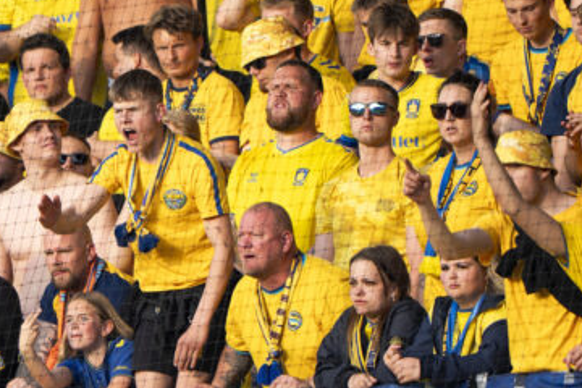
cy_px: 140
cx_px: 160
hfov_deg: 1.8
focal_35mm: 1139
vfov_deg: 1.2
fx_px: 18412
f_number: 2.8
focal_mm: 400
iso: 800
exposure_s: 1/1600
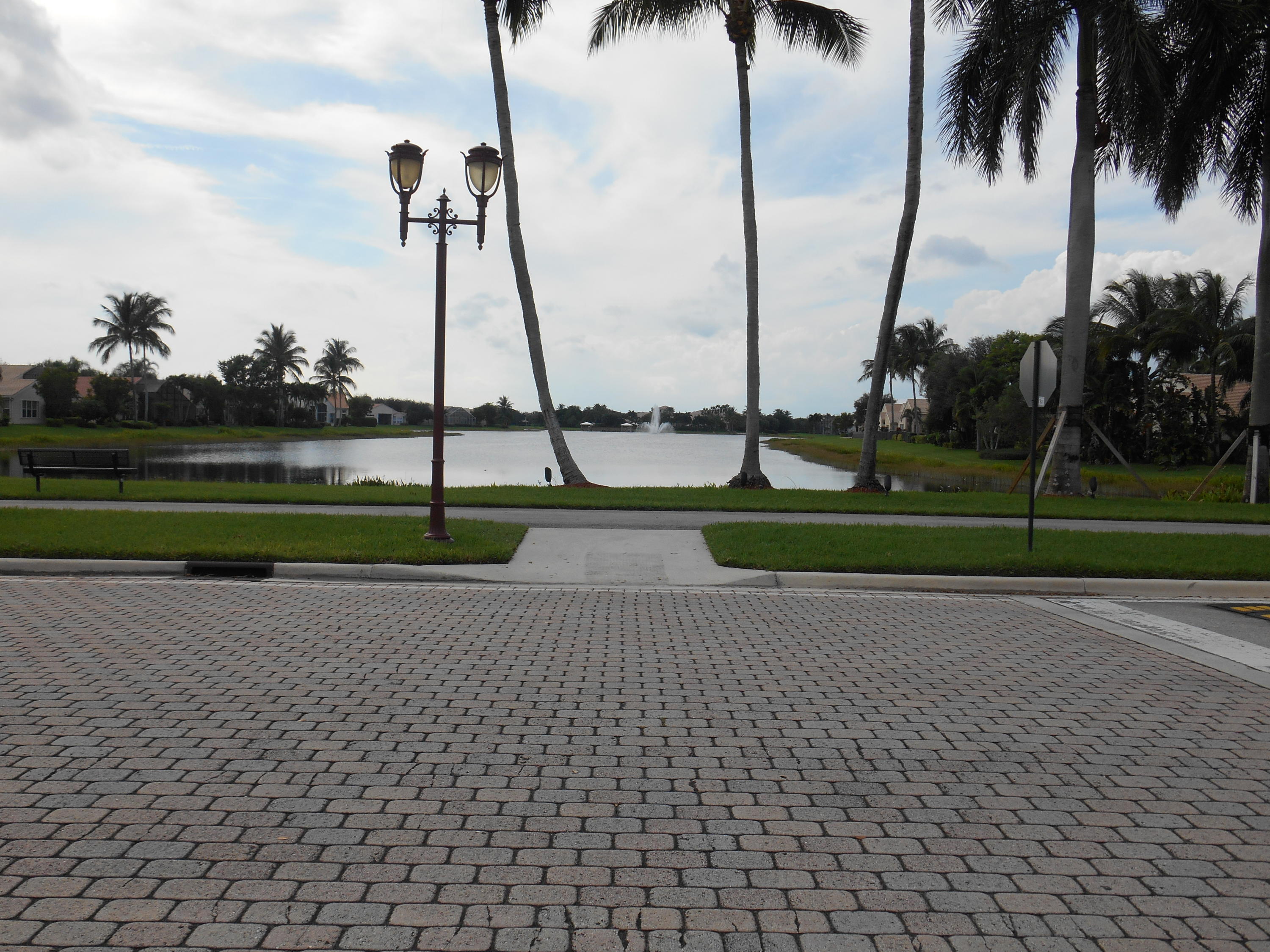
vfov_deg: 45.4
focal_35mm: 31
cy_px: 476
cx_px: 635
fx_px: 1137
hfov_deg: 58.4
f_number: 3.6
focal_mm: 5.5
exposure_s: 1/1000
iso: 80
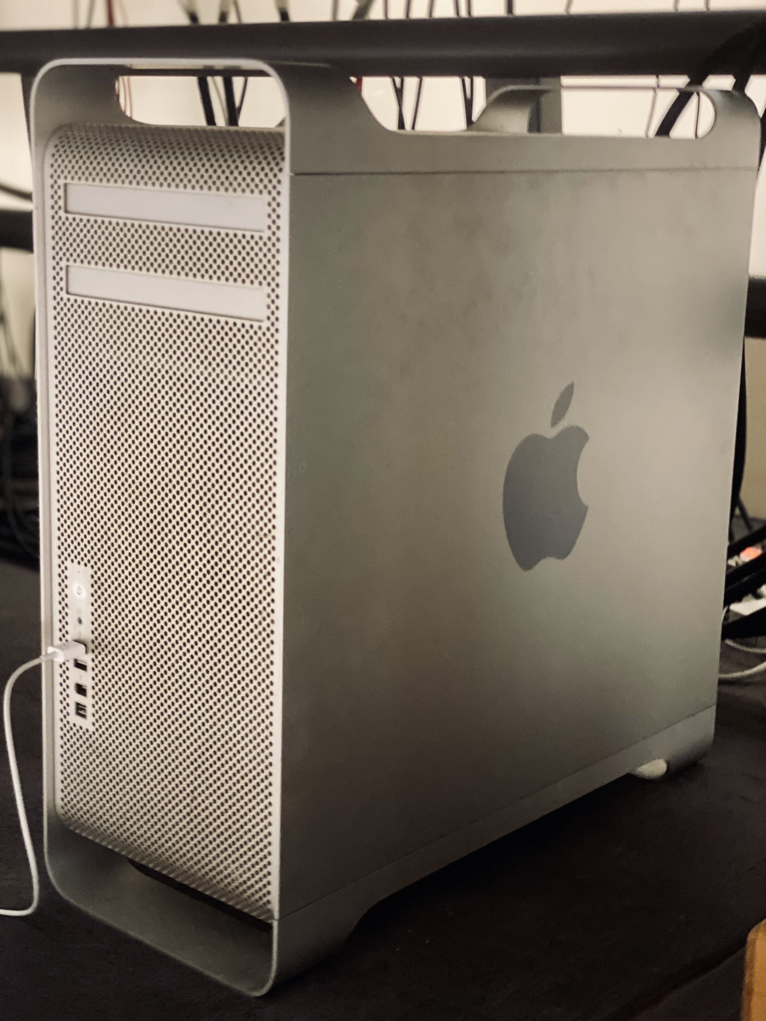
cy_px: 510
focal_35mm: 52
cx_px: 383
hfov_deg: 28.0
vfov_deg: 36.8
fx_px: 1534
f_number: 2
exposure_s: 1/14
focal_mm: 6
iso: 500
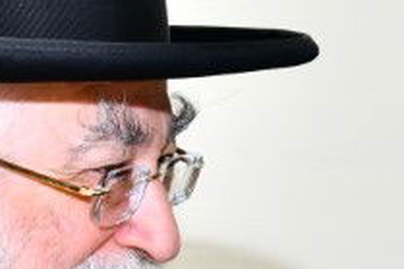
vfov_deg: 6.2
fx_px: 2478
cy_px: 263
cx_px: 497
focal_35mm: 221
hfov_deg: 9.2
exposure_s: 1/160
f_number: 5.6
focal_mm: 40
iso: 800
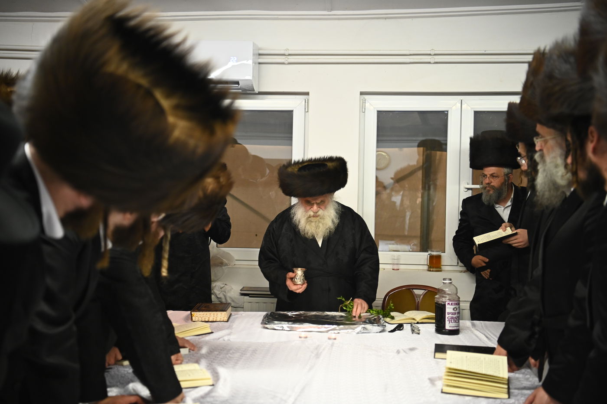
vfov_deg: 28.0
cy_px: 202
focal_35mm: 48
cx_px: 304
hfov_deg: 41.1
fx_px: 809
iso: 2000
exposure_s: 1/125
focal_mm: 48
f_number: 2.8
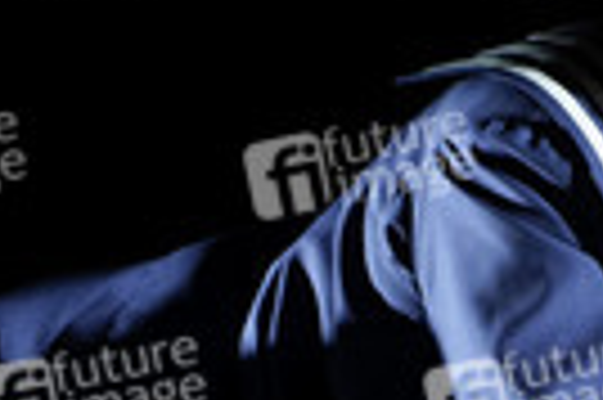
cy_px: 279
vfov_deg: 0.7
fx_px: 33860
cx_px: 871
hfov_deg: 1.0
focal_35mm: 2024
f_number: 8
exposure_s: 1/320
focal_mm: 600
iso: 1600
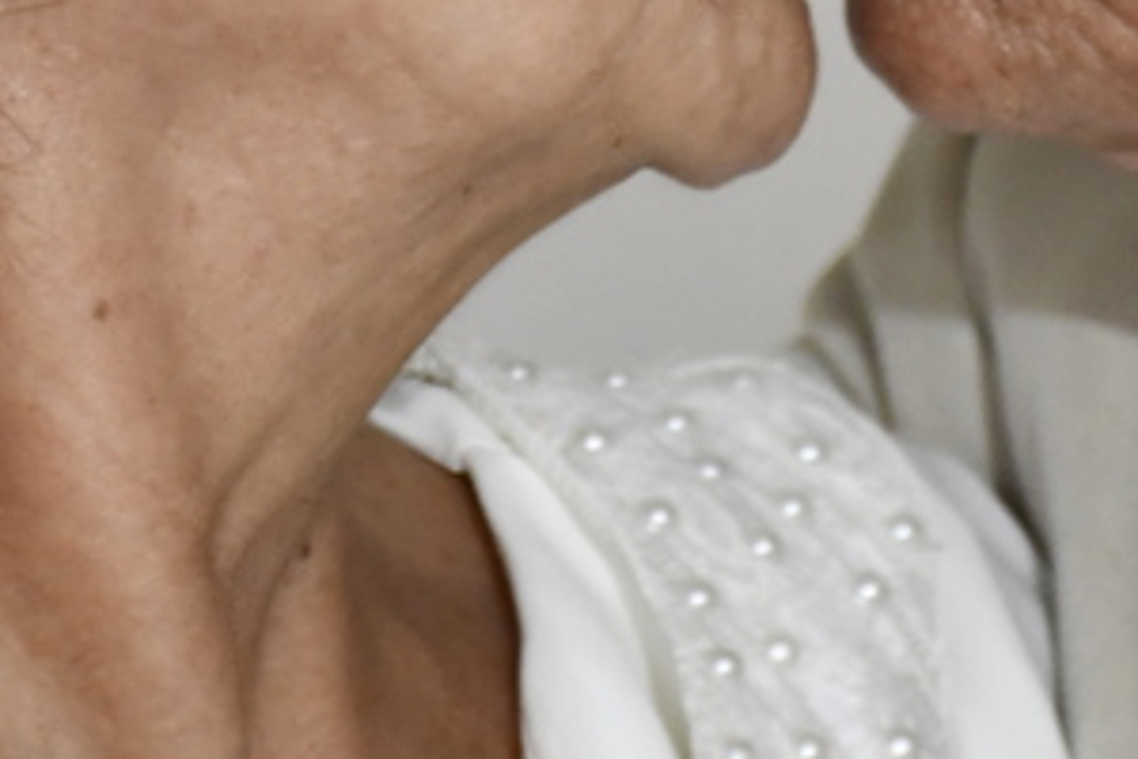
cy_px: -216
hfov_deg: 2.8
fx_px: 23169
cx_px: 759
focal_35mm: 733
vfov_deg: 1.9
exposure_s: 1/125
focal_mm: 122
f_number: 5.6
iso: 1800
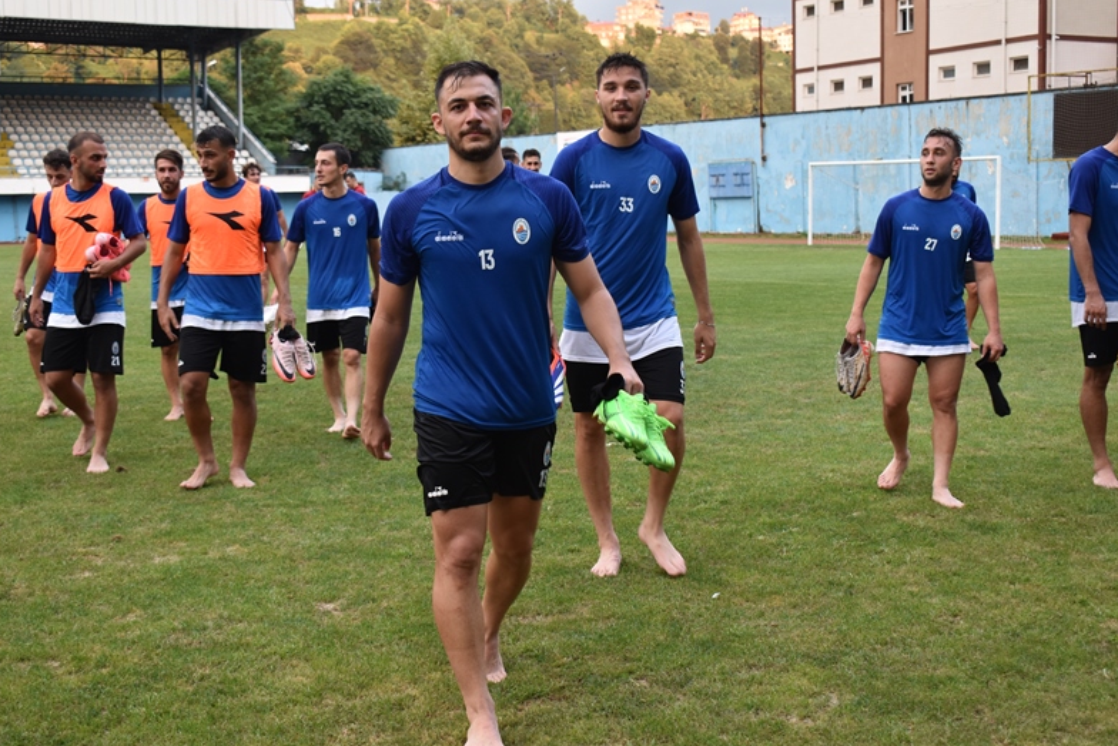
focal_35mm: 52
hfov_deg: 38.2
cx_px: 549
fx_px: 1615
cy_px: 373
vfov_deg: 26.0
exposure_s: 1/100
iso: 400
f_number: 5
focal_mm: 34
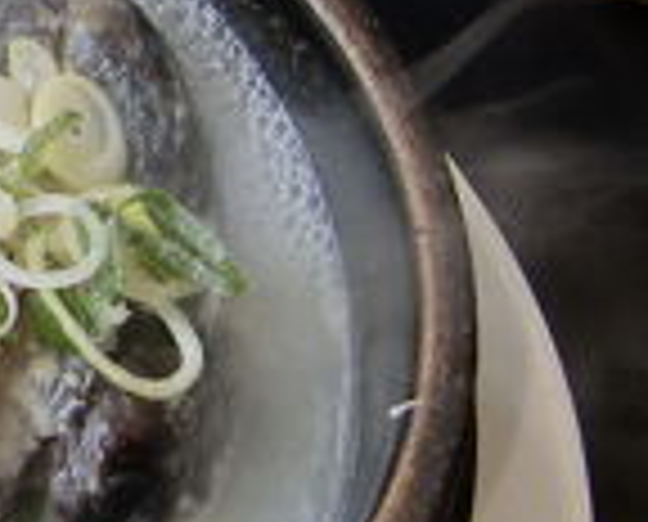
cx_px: -392
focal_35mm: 123
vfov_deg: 12.6
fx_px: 2365
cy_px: 133
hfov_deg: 14.3
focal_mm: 4.9
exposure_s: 1/60
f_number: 2.6
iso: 80
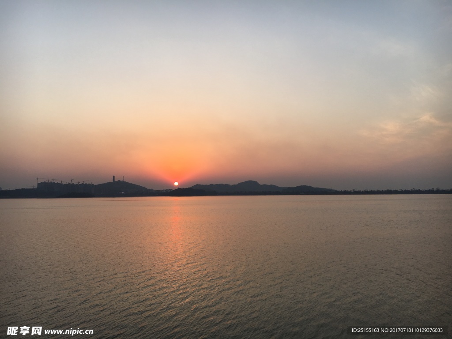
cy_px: 170
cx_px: 226
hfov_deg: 61.7
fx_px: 379
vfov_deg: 48.2
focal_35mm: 29
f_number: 2.2
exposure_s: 1/405
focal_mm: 4.15
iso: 25
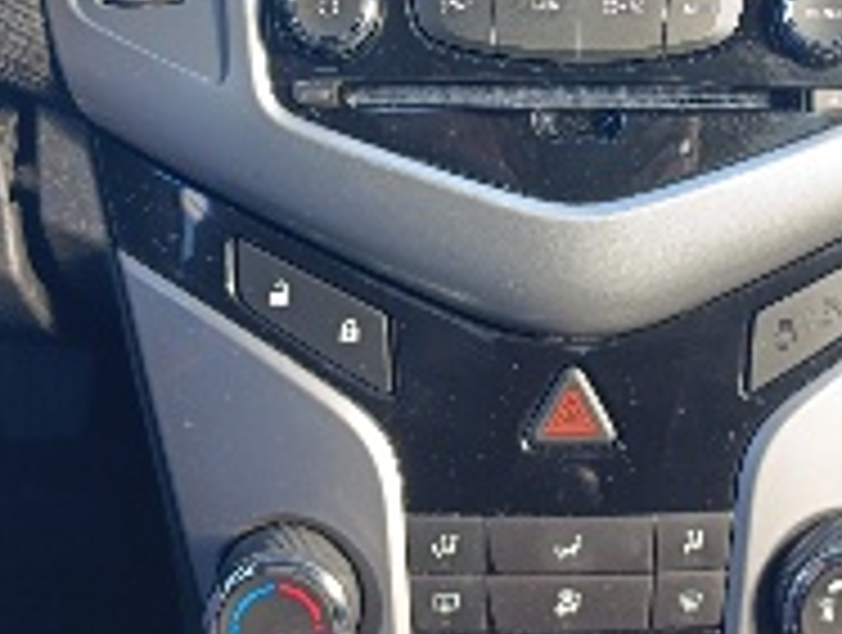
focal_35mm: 51
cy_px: 58
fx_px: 1243
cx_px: 594
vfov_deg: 27.6
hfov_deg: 36.8
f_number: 1.6
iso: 250
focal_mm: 6.14
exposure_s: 1/100
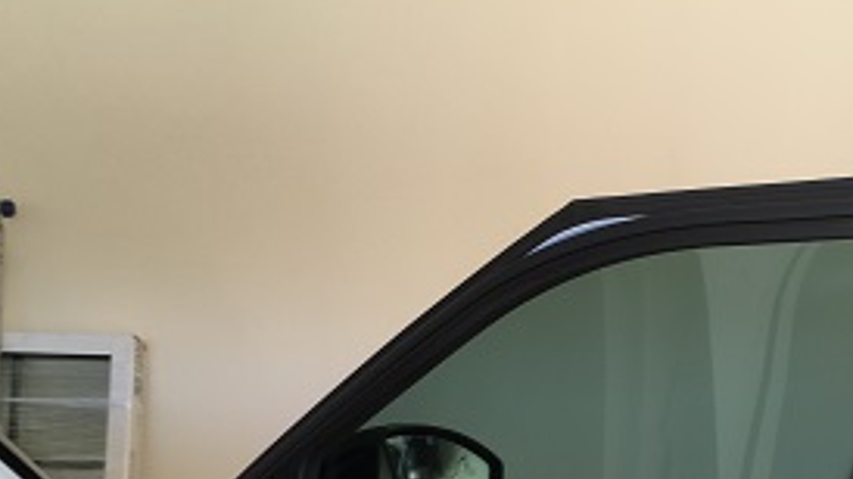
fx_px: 1199
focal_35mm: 53
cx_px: 595
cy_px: 446
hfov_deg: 38.6
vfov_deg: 22.0
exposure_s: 1/60
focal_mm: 4.15
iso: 25
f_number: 2.2
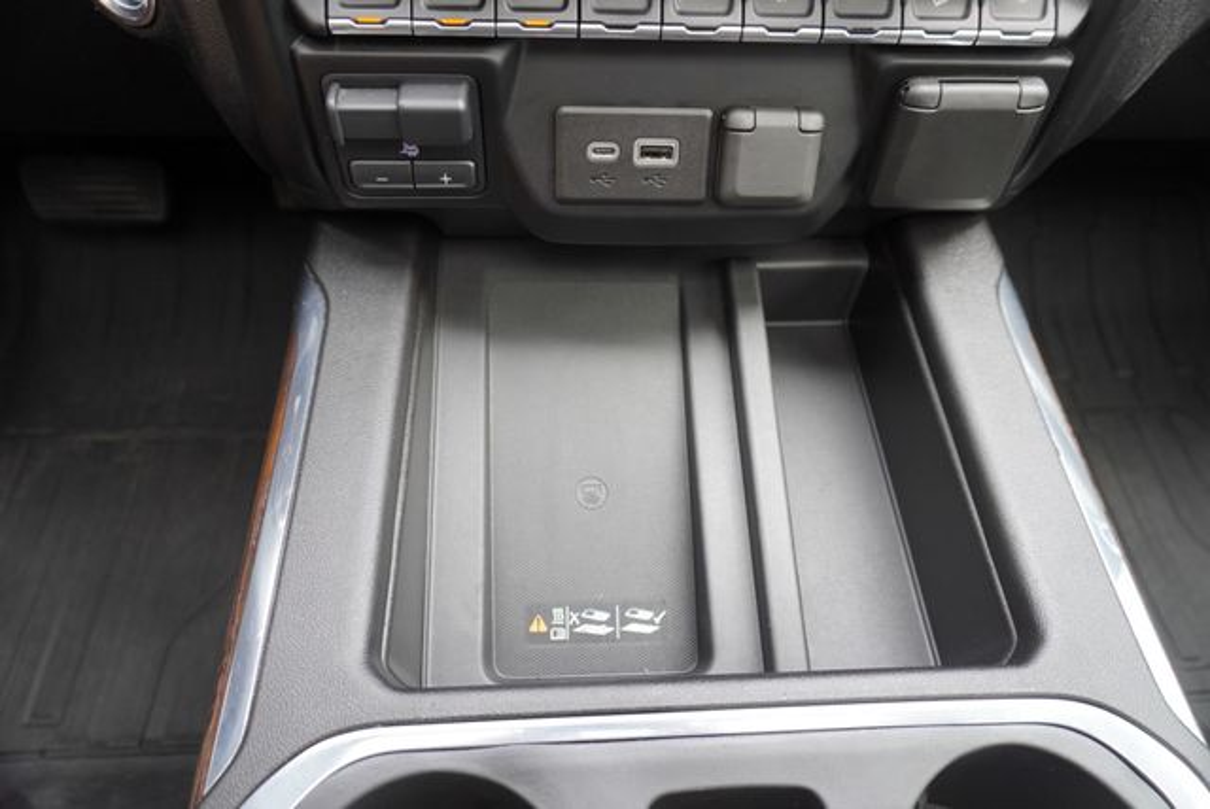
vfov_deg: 53.2
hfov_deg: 73.7
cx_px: 605
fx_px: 807
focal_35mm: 24
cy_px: 404
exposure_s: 1/60
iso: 250
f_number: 4
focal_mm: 16
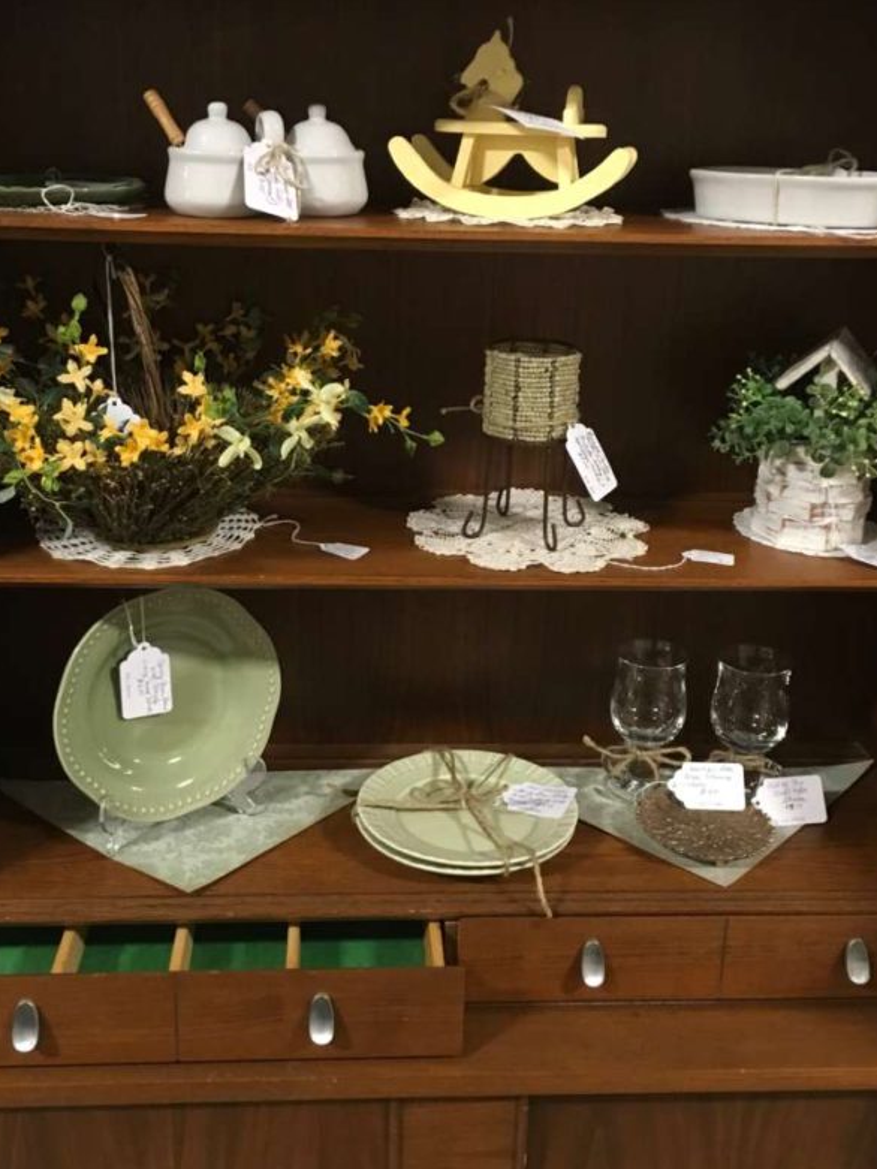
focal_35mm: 38
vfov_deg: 48.8
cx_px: 421
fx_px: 1283
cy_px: 501
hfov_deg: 37.7
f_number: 2.2
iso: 200
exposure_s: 1/17
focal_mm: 4.15
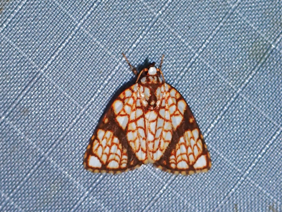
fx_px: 815
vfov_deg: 14.8
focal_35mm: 100
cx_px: 141
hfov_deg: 19.6
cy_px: 106
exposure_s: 1/400
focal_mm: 18
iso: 100
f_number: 6.3
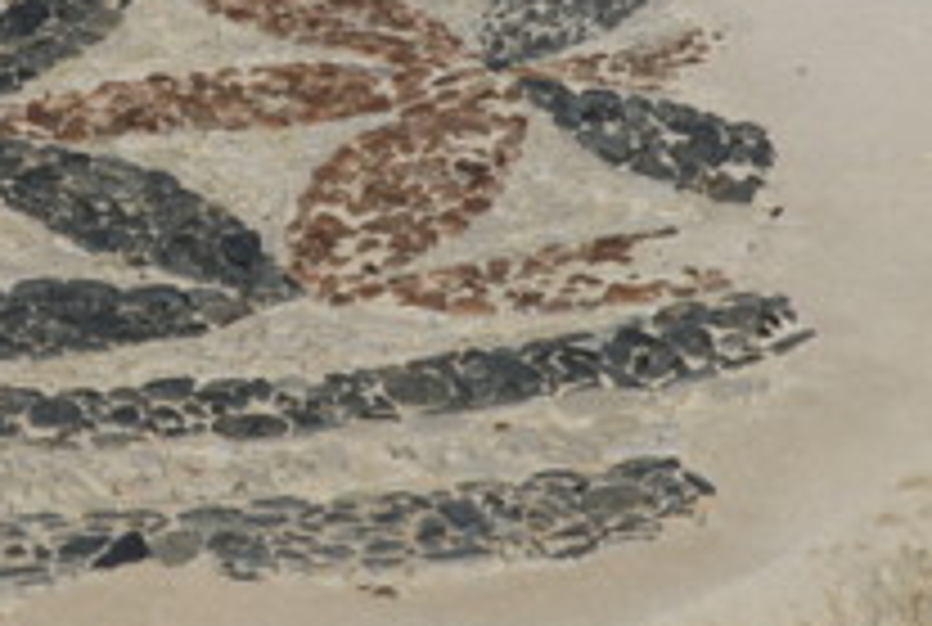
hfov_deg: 10.1
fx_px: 5267
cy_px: 72
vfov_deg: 6.8
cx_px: 68
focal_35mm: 203
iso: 100
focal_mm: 70
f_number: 16
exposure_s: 1/125
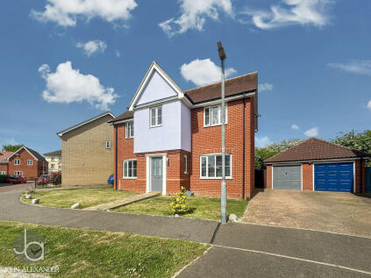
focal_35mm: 14
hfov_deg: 102.1
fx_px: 150
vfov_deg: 85.6
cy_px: 139
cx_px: 186
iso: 40
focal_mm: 2.22
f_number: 2.2
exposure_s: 1/1715
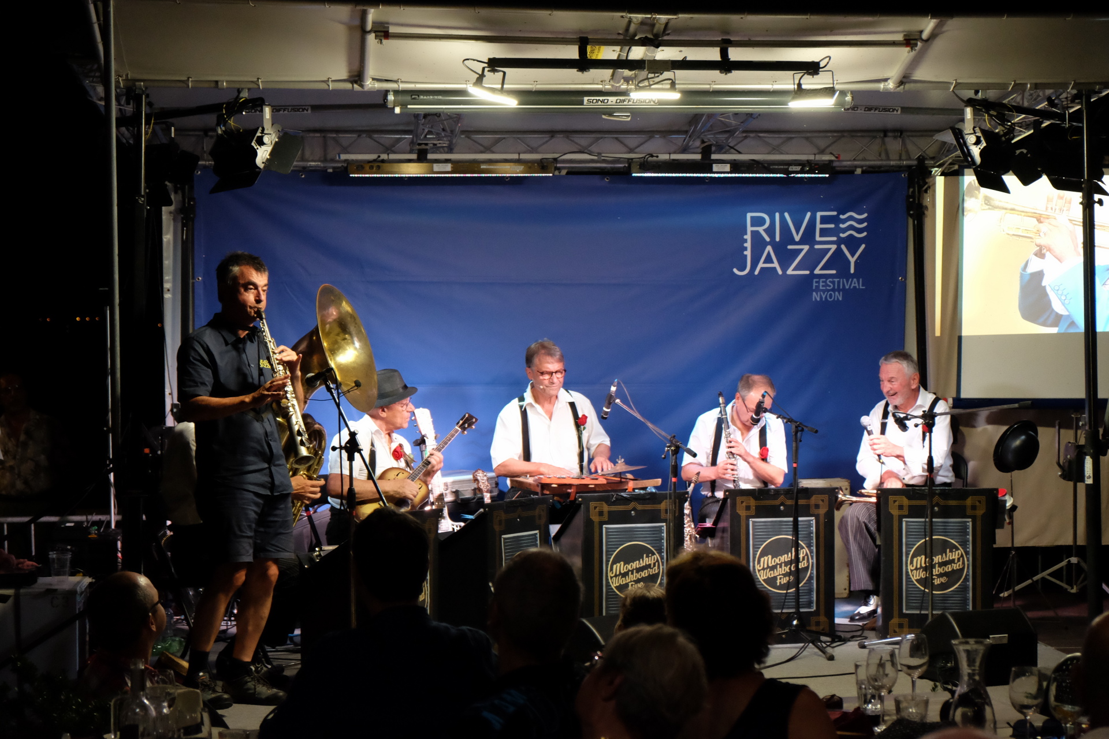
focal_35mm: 67
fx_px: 2064
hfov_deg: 30.1
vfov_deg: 20.3
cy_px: 370
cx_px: 554
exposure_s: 1/220
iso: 3200
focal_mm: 44.4
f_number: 4
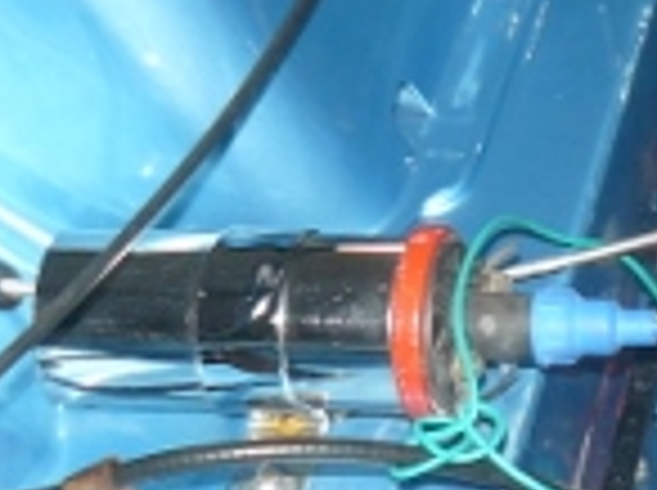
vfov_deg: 9.4
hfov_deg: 11.1
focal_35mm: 158
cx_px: 1426
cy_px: 139
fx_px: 2994
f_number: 2.8
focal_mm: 6
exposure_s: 1/30
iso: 100
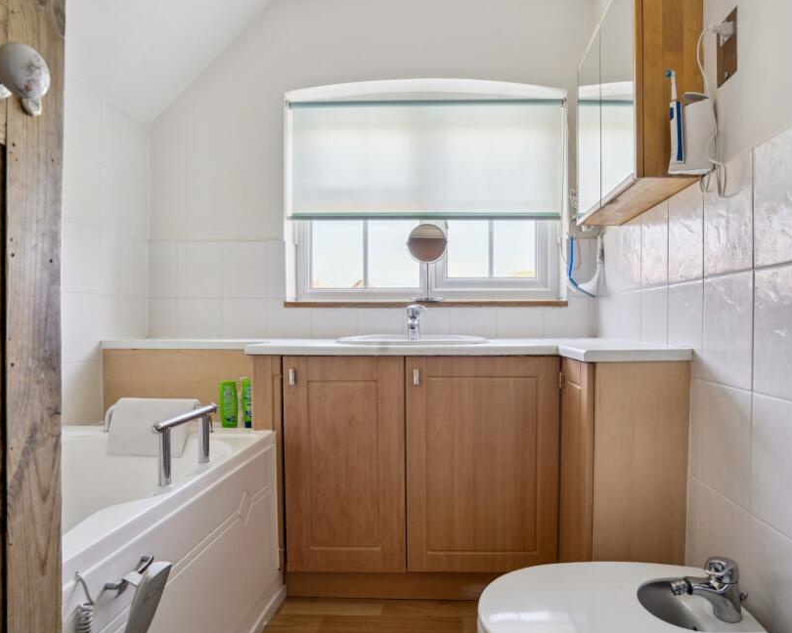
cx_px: 459
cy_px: 331
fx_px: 445
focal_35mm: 19
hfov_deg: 82.7
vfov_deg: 70.8
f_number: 8
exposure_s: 1/50
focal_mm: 16
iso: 640
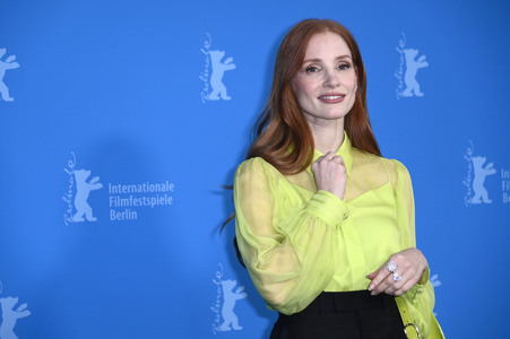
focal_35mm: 135
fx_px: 1911
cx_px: 255
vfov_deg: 10.1
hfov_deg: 15.2
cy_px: 170
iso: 1000
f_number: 5.6
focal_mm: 135
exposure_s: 1/200
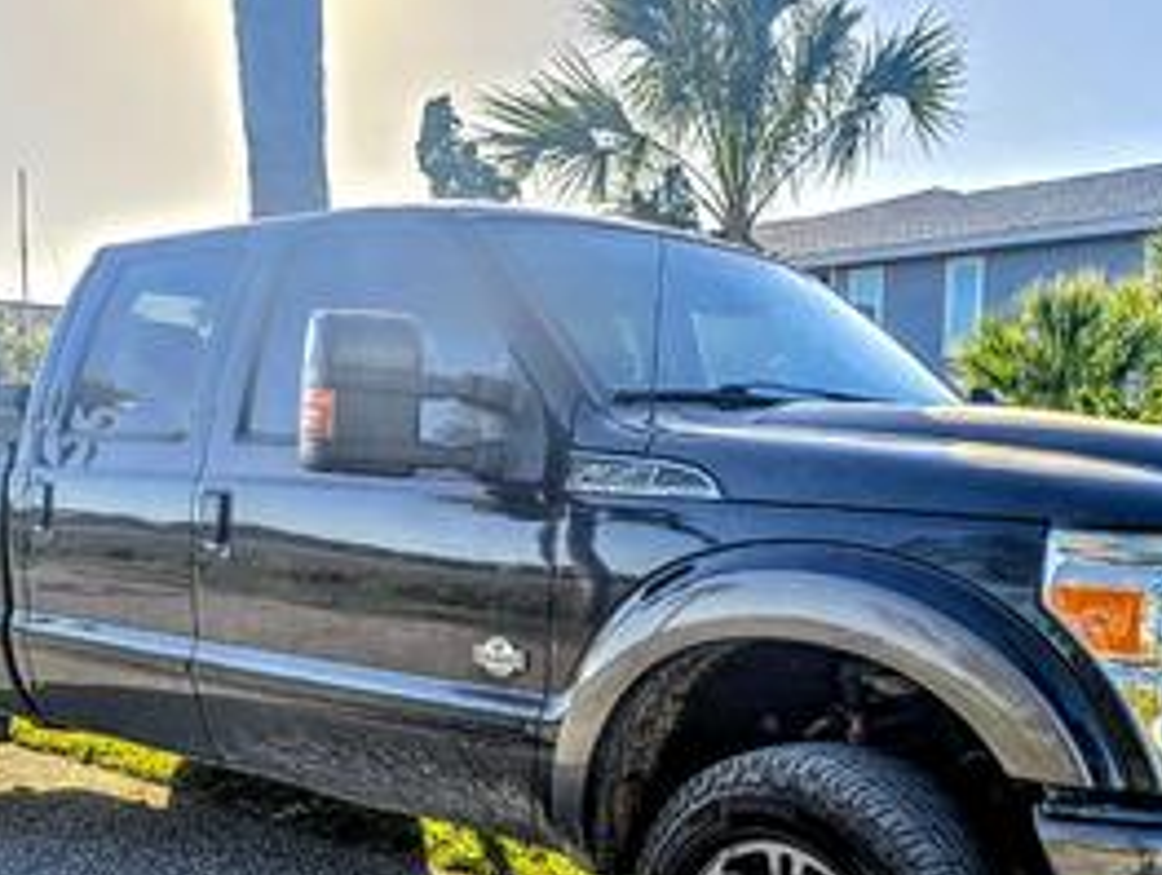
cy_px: 658
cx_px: 596
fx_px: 1479
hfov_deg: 42.9
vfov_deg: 32.3
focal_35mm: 44
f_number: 1.7
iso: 12
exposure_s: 1/1076
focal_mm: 6.3
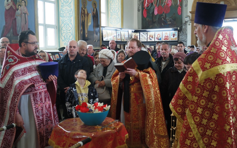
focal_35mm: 41
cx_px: 119
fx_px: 265
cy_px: 70
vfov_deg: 31.2
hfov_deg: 48.2
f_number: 4
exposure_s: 1/50
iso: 400
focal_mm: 26
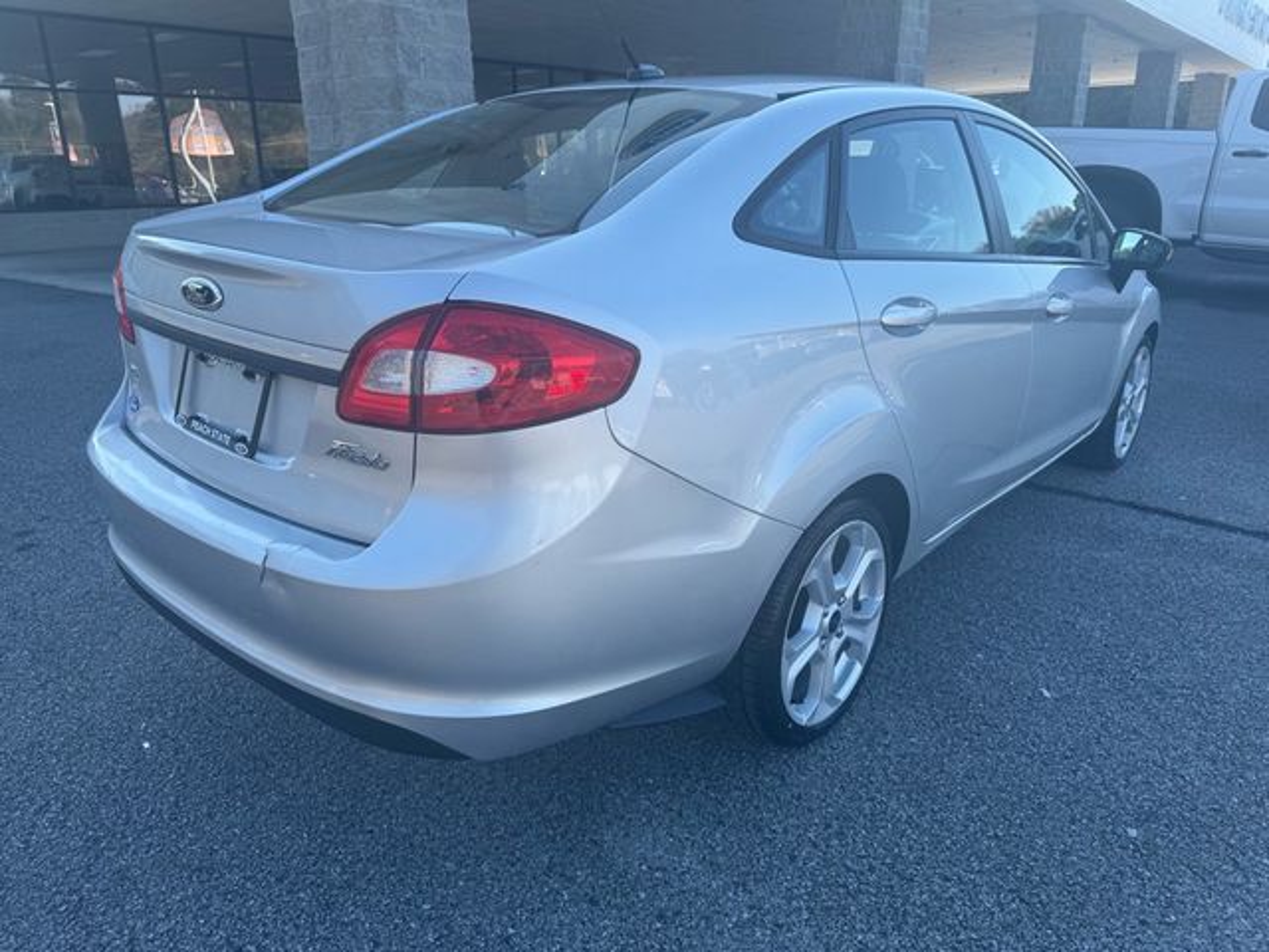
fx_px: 880
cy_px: 476
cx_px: 634
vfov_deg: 56.8
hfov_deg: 71.6
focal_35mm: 24
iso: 80
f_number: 1.78
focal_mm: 6.76
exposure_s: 1/1059
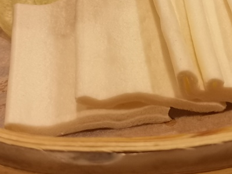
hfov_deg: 29.9
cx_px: 163
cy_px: 24
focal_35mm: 64
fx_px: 429
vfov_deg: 22.5
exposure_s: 1/40
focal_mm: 3.95
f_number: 1.8
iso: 160
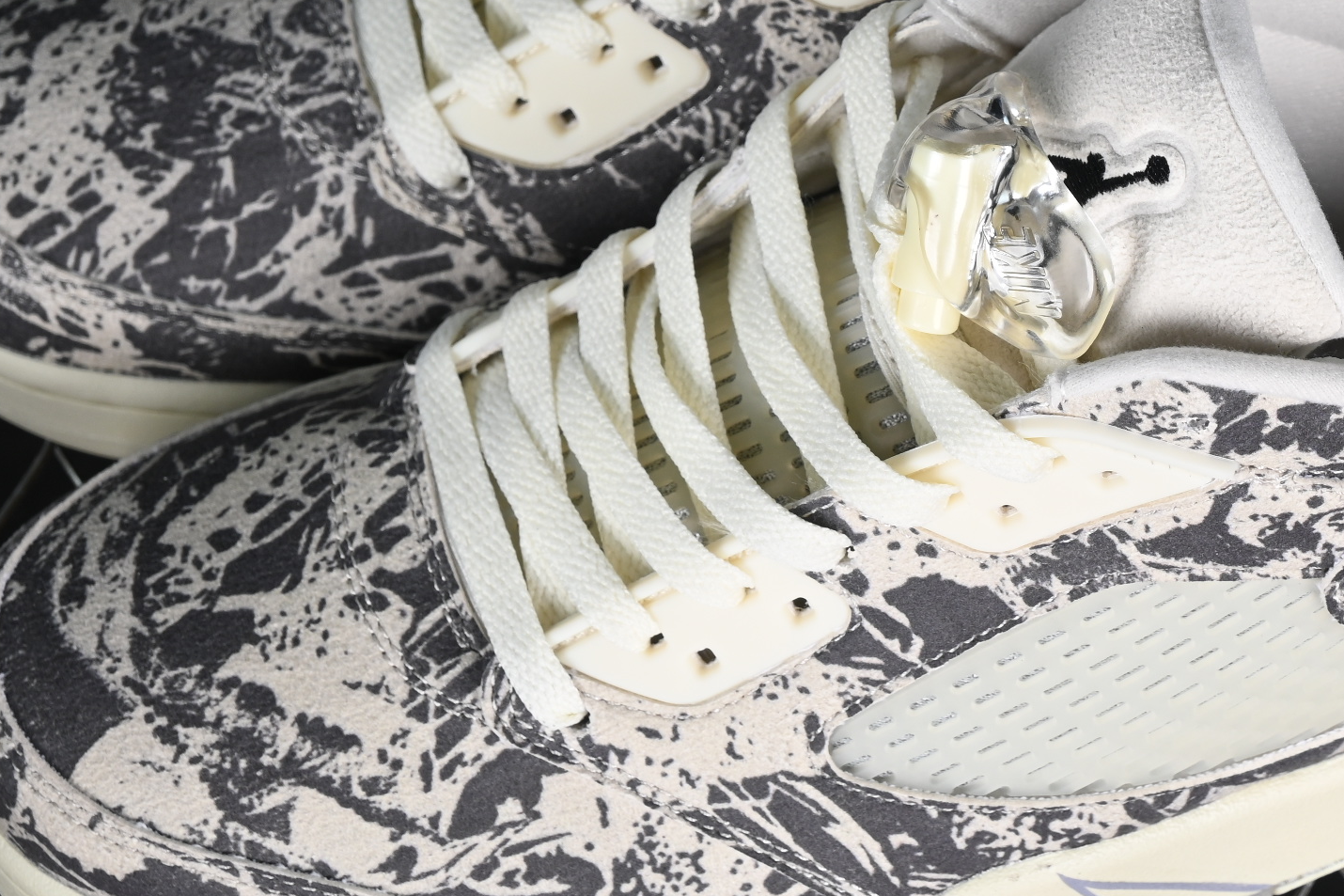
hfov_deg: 14.0
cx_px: 945
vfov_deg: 9.4
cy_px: 258
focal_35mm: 146
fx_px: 5450
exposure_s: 1/80
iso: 160
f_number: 7.1
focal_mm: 50
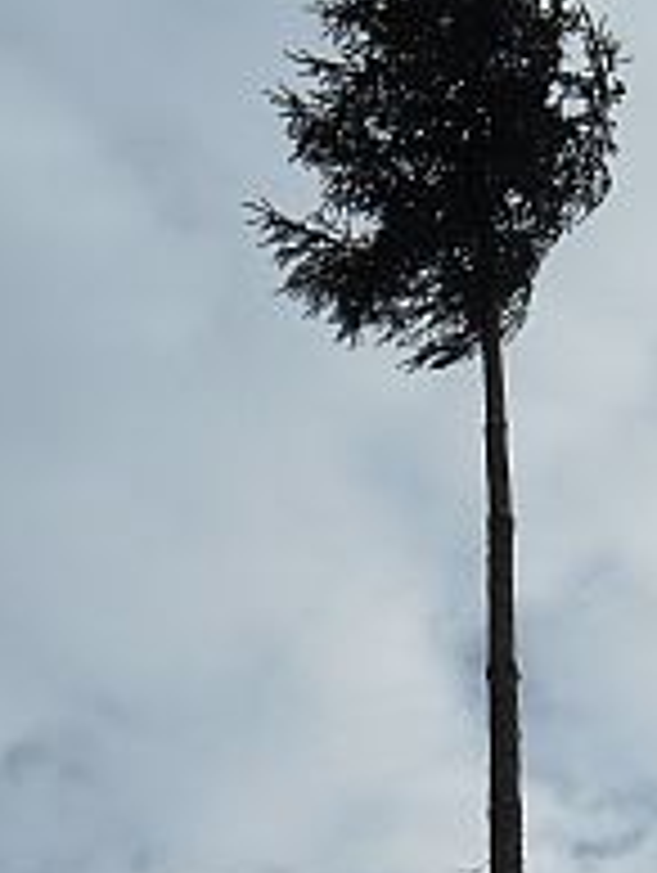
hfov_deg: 13.2
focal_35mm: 112
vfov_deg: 16.6
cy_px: 1112
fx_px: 2828
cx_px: 490
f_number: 7
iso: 80
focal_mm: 6.3
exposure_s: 1/1000
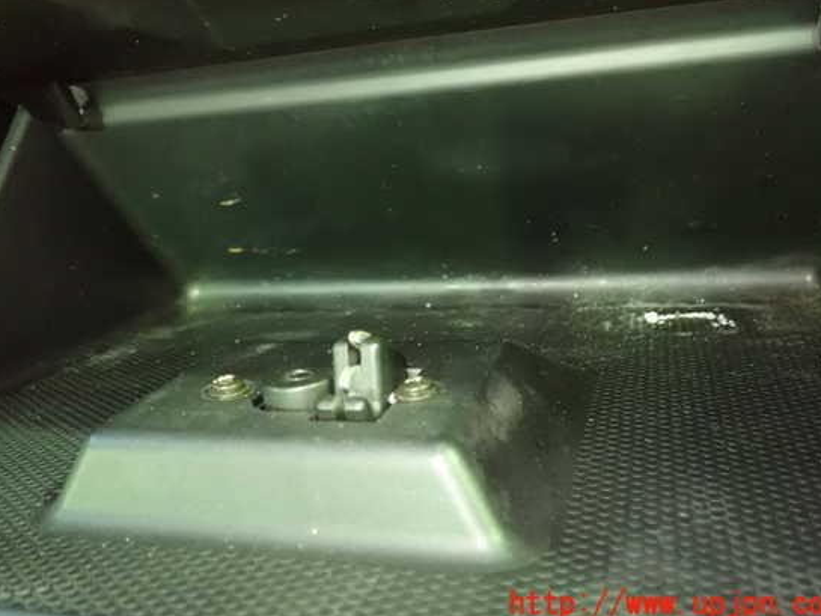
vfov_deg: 42.9
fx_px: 783
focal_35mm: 33
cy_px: 285
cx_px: 398
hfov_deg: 55.3
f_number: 2.3
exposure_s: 1/25
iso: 1600
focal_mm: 5.5
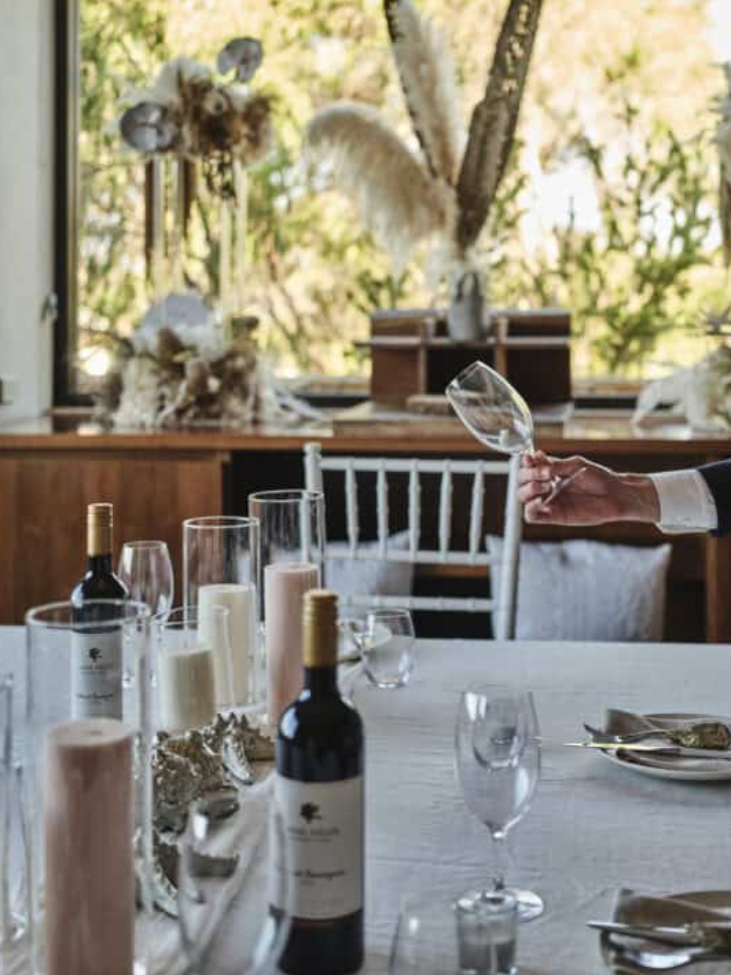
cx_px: 442
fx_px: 1464
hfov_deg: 28.0
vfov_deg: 36.8
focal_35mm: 52
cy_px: 450
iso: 160
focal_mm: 45
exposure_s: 1/100
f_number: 2.8
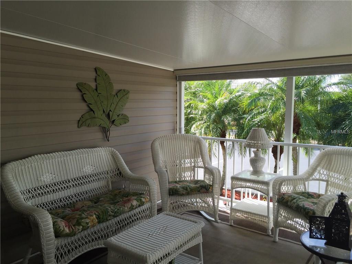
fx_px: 295
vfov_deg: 48.2
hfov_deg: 61.7
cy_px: 132
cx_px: 176
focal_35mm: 29
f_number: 2.2
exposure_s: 1/476
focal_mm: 4.15
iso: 32
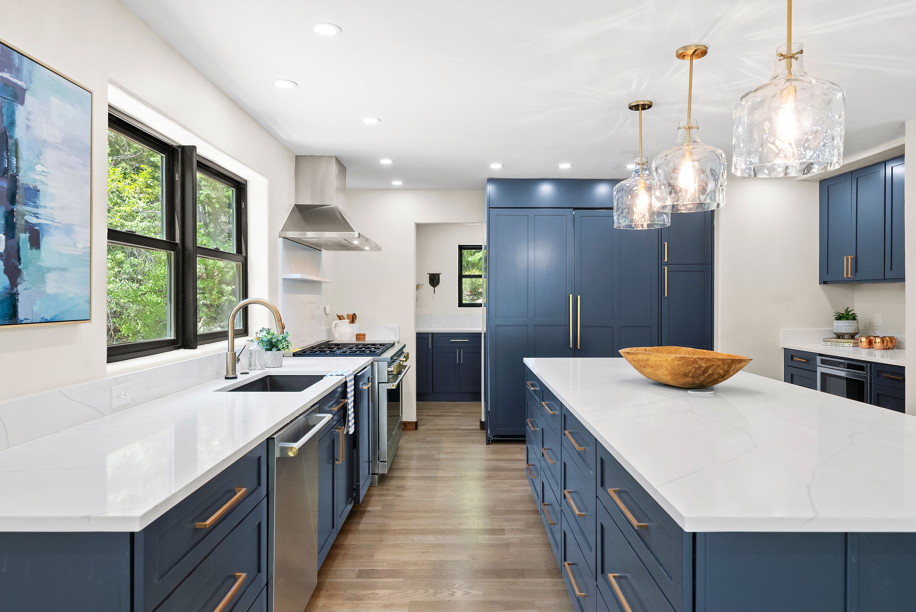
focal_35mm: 23
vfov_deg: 55.2
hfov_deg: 76.1
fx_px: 586
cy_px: 306
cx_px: 458
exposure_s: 1/15
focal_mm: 23
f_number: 8
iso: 640
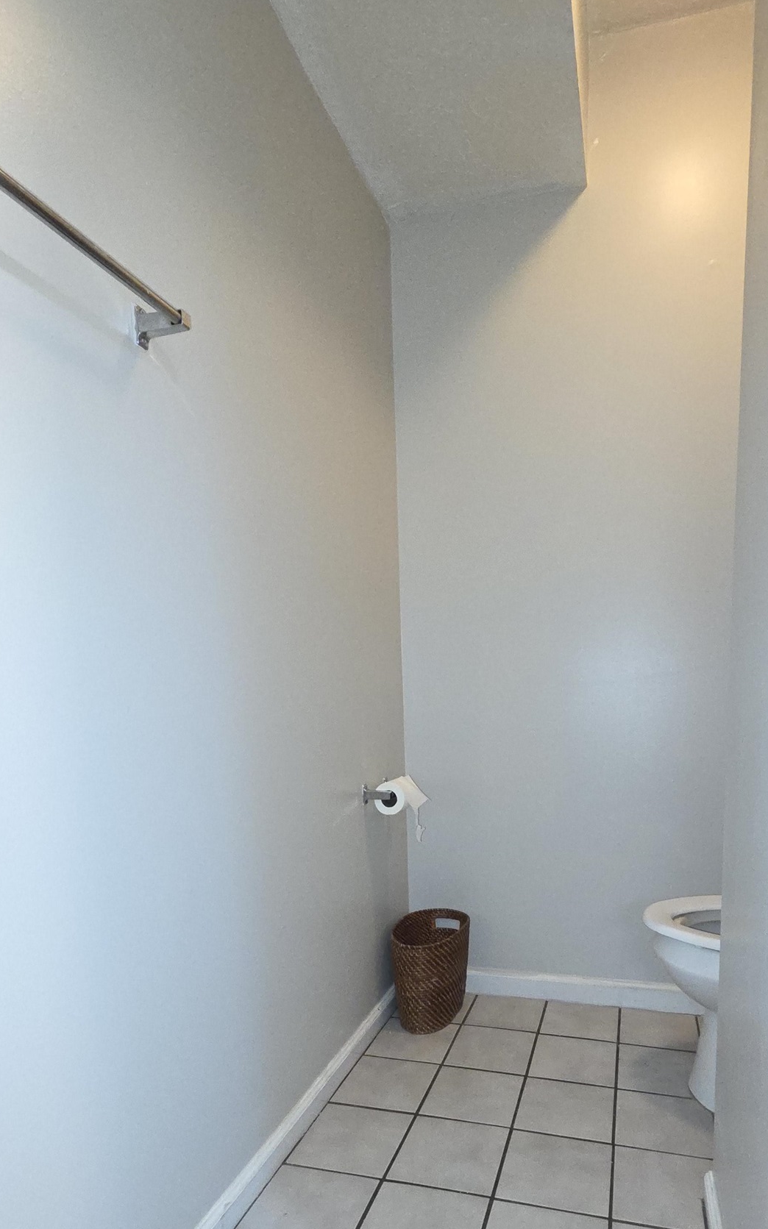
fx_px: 636
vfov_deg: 85.8
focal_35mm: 19
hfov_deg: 61.7
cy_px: 789
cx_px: 461
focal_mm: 2.2
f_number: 2.2
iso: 400
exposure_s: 1/60
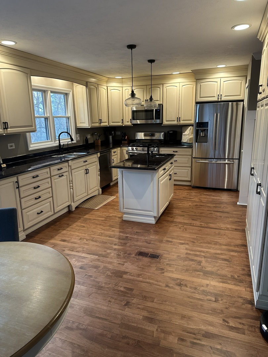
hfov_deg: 56.8
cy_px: 178
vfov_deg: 71.6
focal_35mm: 24
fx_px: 248
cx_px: 134
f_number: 1.78
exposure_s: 1/60
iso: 200
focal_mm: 6.86
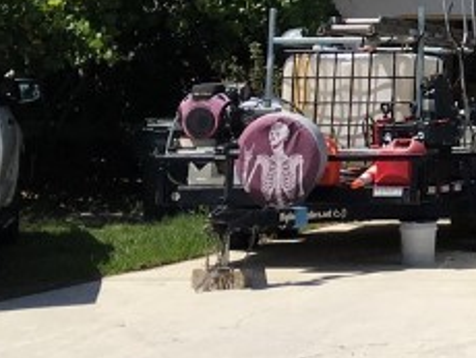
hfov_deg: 13.2
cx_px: 948
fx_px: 1776
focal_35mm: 129
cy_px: -87
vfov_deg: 11.3
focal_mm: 4.15
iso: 25
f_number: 2.2
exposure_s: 1/2262
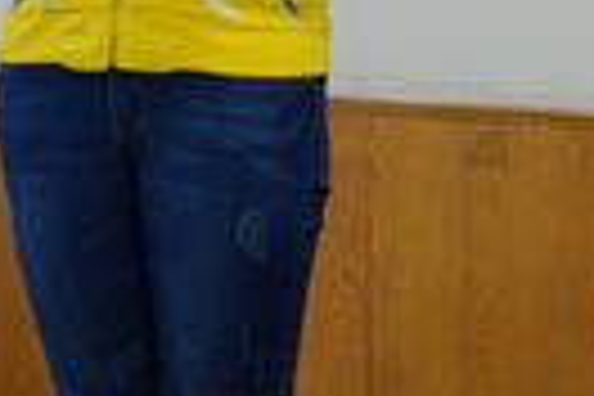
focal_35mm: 272
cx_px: 171
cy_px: -403
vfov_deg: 5.0
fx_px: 4488
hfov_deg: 7.6
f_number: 4.5
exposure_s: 1/30
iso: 1000
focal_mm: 40
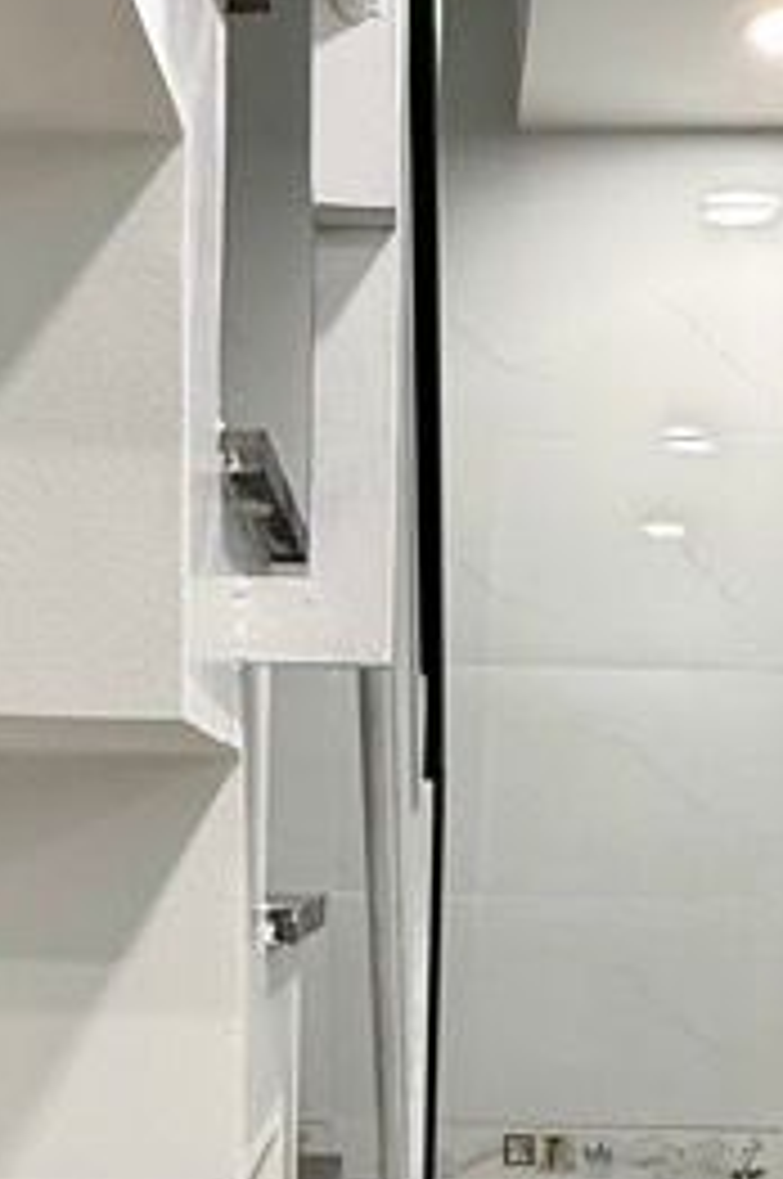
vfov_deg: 34.3
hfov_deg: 23.7
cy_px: 891
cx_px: 468
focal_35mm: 57
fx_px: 1864
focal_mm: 2.22
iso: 200
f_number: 2.2
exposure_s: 1/100
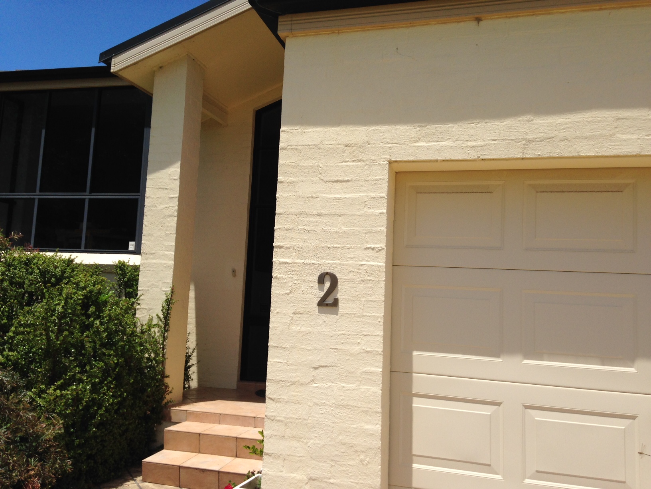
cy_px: 244
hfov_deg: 55.4
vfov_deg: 42.9
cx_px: 326
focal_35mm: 33
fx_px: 621
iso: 50
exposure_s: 1/2463
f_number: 2.4
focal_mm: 4.12
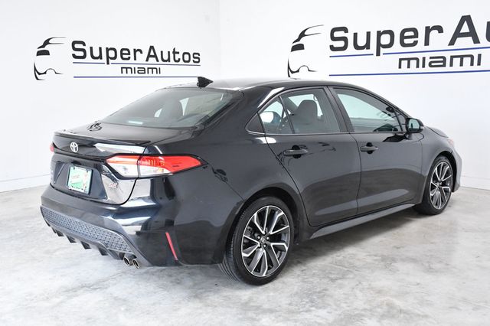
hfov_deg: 49.6
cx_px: 245
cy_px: 163
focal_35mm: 39
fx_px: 531
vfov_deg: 34.2
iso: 2500
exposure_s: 1/320
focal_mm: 26
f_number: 9
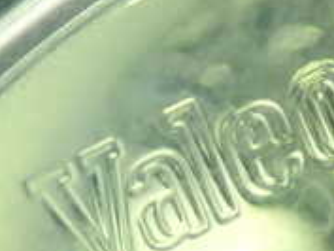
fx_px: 1410
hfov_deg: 13.0
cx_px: 442
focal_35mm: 146
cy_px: 251
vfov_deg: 10.1
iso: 1000
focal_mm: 7.86
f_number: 2.9
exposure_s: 1/40
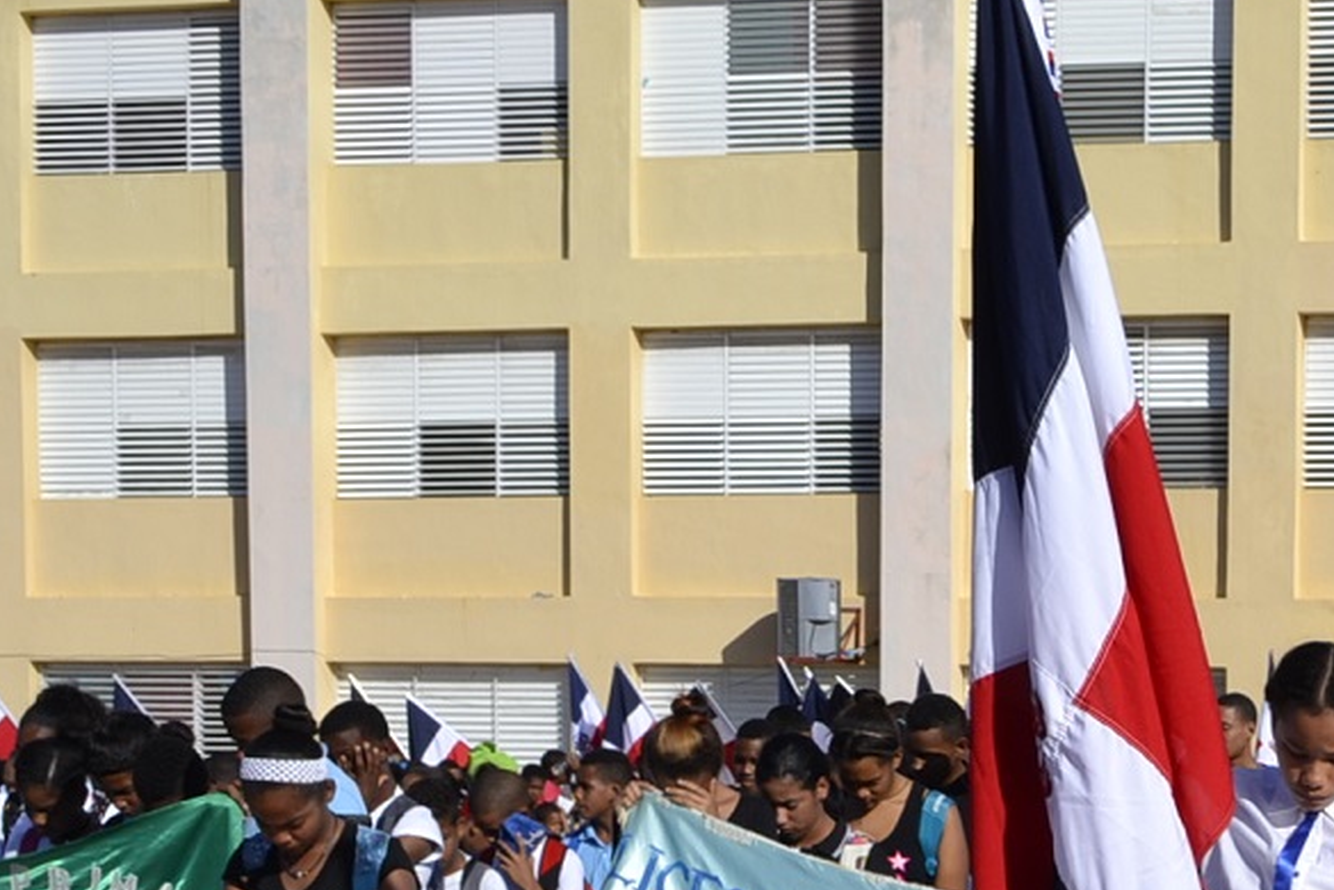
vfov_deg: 14.6
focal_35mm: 91
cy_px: 1052
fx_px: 3372
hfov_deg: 21.4
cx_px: 1397
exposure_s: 1/320
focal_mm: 22
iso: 100
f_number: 9
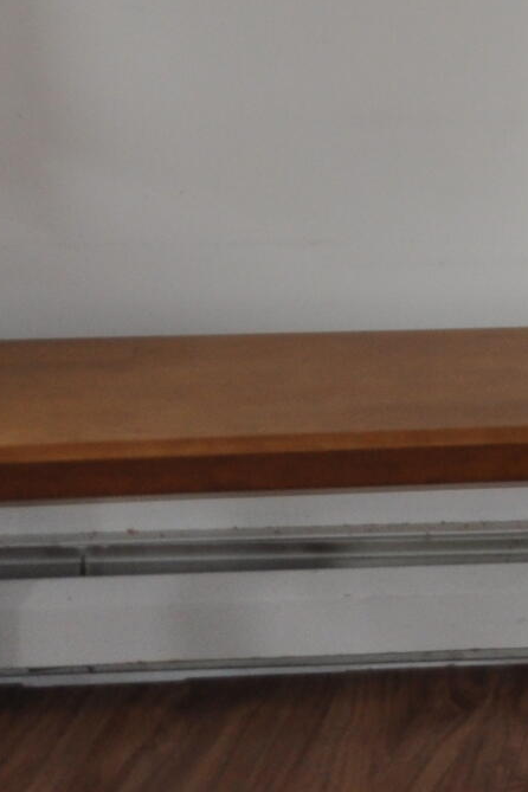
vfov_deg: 16.3
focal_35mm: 121
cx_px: 1596
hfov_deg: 9.1
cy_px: -141
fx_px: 2662
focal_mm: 18
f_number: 3.5
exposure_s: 1/30
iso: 360
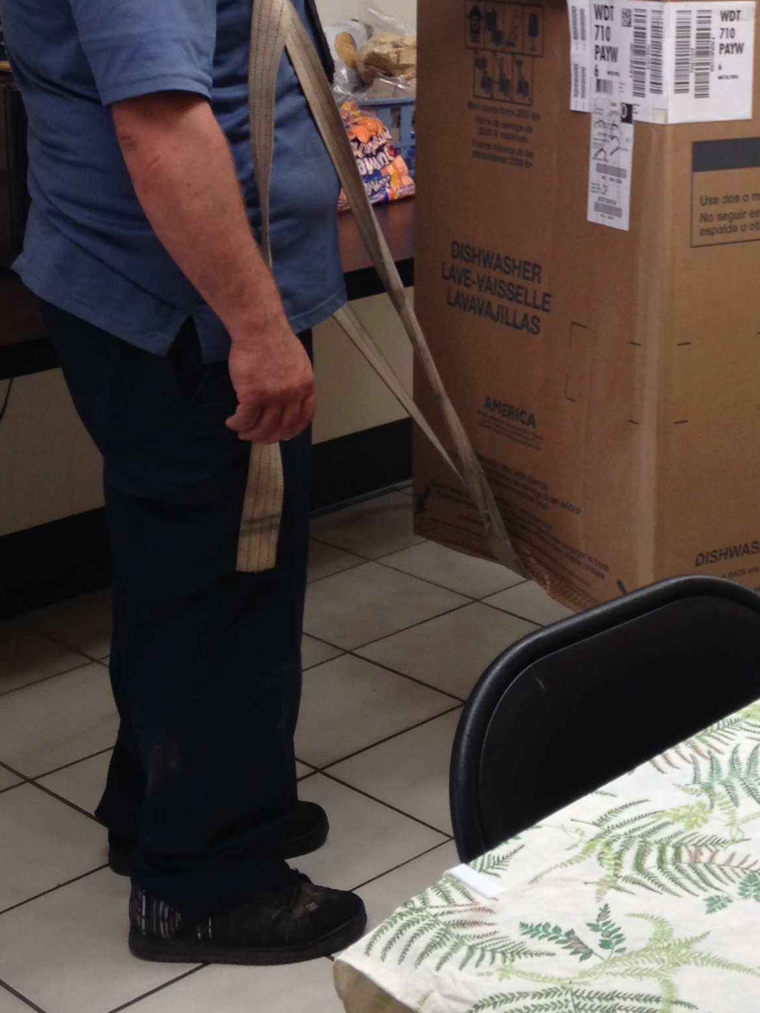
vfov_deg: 27.0
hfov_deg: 20.7
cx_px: 624
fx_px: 2049
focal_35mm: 70
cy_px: 143
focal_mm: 4.12
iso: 64
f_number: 2.4
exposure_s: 1/20
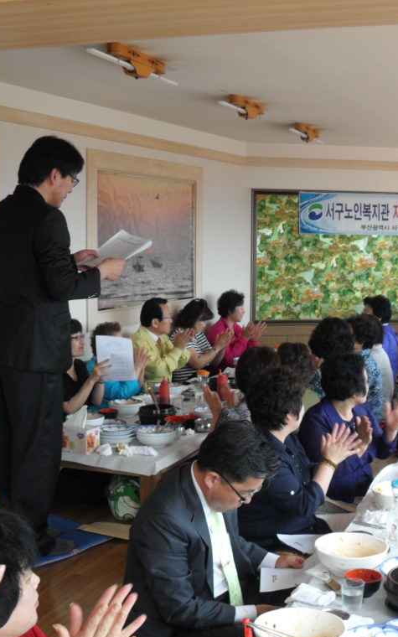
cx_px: 328
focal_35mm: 50
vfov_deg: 40.3
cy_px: 321
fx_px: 868
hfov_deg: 25.3
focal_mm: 6.2
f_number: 2.8
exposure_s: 1/90
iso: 100
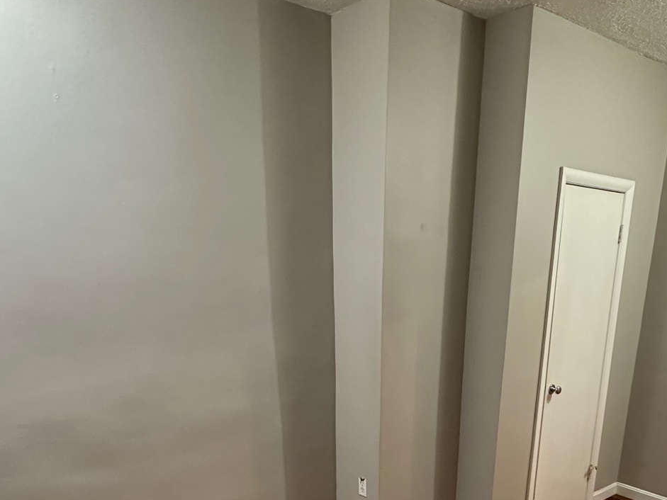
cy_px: 470
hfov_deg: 59.9
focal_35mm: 30
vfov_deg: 42.1
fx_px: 578
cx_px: 346
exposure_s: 1/60
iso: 640
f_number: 2.2
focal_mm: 2.22
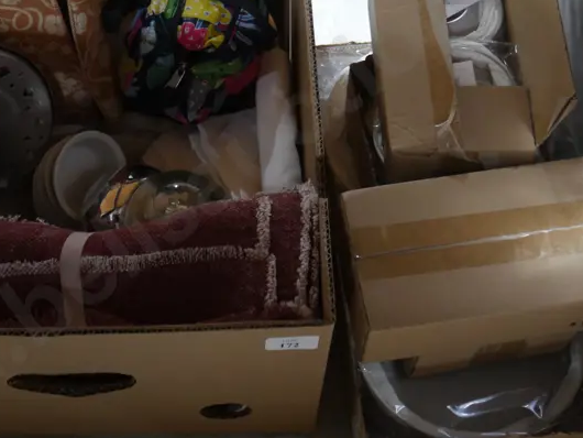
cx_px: 265
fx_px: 977
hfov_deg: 33.2
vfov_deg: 25.1
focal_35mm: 58
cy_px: 146
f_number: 3.6
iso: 1600
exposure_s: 1/60
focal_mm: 15
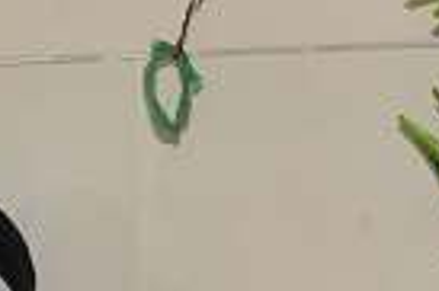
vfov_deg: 6.4
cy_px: 481
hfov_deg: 9.8
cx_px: 122
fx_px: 2558
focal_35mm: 210
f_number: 5.6
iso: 200
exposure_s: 1/60
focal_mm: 24
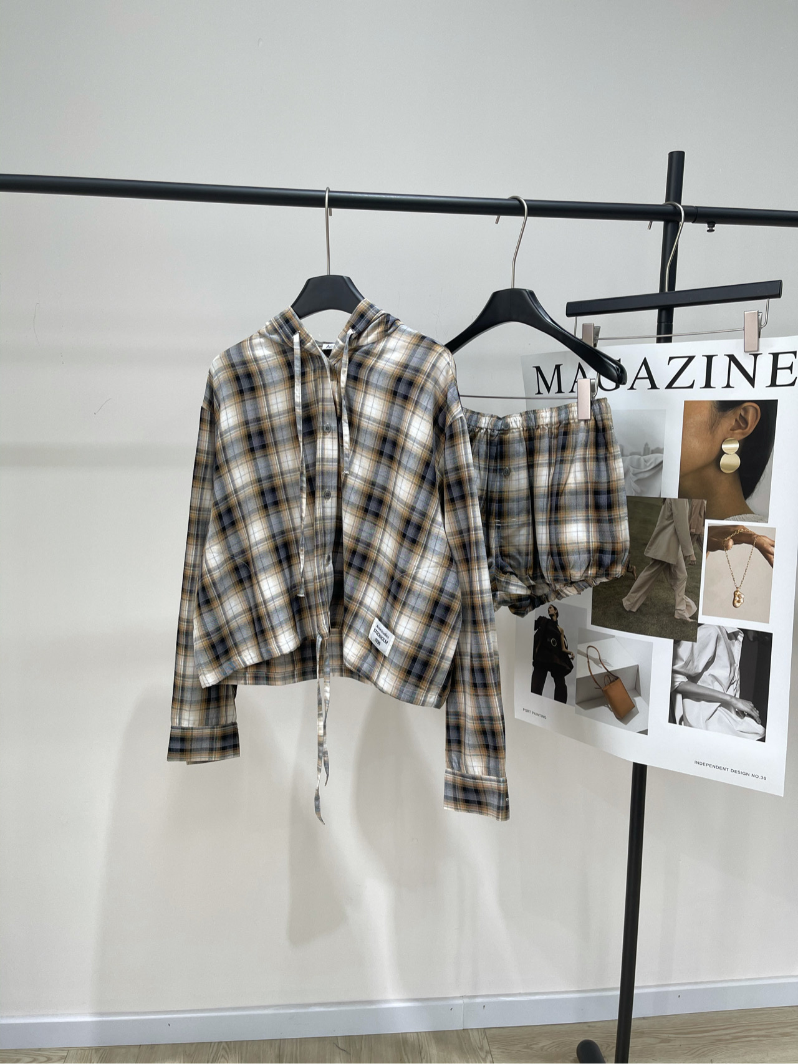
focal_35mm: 26
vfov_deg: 67.3
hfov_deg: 53.1
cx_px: 399
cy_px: 532
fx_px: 799
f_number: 1.6
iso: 50
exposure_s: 1/121
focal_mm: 5.1
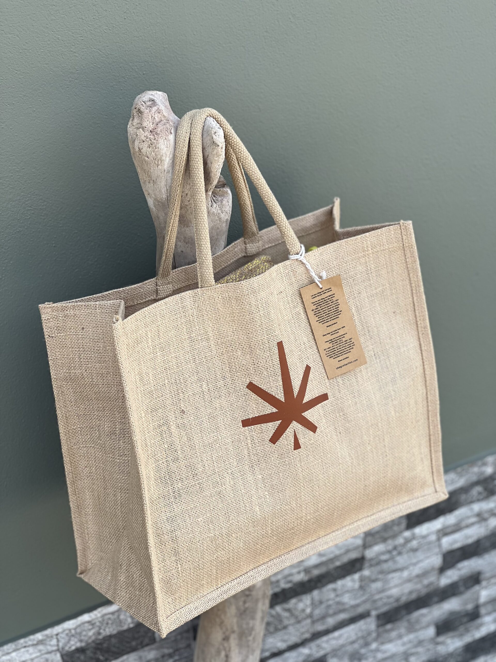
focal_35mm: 77
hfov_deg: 19.1
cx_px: 248
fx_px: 1471
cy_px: 331
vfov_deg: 25.3
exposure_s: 1/262
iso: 25
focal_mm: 9
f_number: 2.8
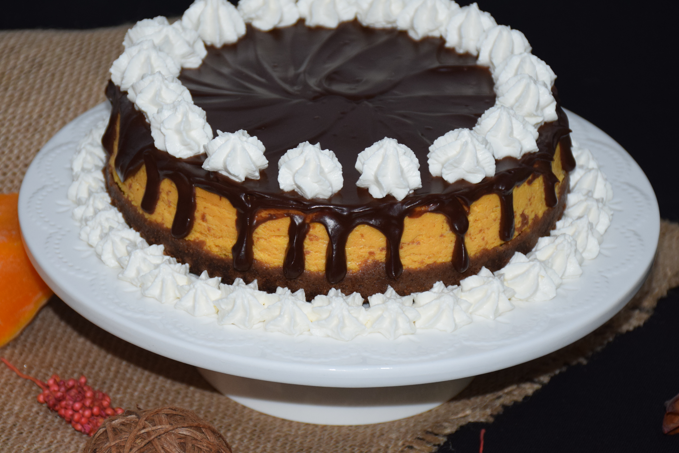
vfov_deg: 10.4
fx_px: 2490
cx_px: 313
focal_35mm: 132
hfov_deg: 15.5
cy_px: 203
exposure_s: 1/100
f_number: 5
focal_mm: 70
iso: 800
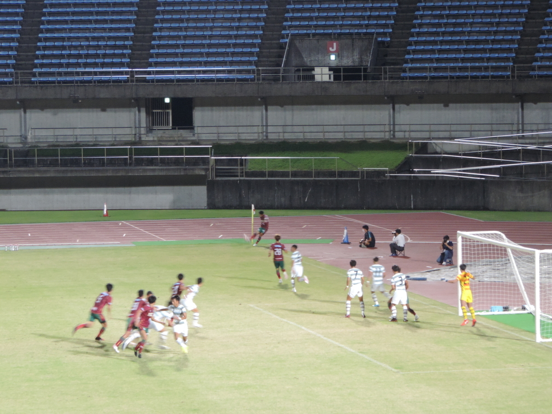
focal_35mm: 170
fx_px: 2711
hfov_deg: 11.6
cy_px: 207
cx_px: 276
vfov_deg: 8.7
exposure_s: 1/30
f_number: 4.5
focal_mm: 30.3
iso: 640
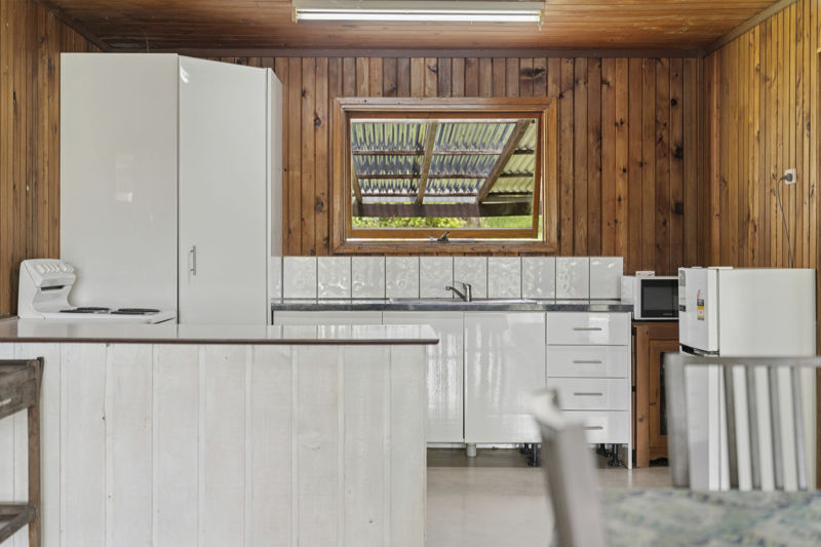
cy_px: 274
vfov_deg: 30.5
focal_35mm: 44
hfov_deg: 44.5
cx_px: 410
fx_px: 1003
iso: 640
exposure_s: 1/320
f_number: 2.8
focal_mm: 44
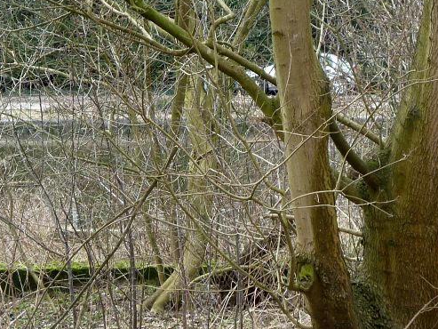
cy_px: 219
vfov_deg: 7.9
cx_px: 220
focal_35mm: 187
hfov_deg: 10.6
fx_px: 2367
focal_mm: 14.7
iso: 100
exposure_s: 1/40
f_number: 4.3
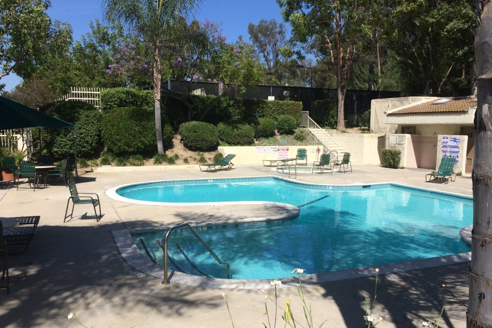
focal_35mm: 31
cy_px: 173
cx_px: 249
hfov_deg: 60.3
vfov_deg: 42.3
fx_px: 424
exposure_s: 1/2740
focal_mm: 4.15
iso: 32
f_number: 2.2
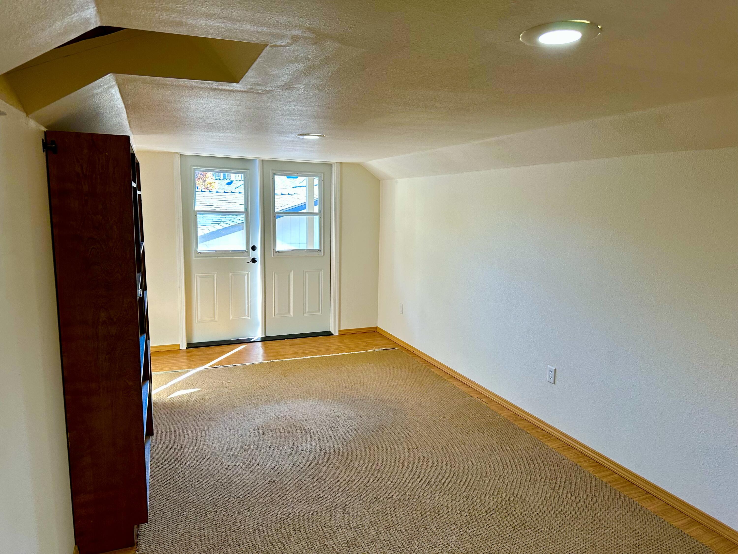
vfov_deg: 56.8
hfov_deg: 71.6
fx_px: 512
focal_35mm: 24
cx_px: 369
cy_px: 277
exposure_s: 1/120
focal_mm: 6.86
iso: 200
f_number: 1.78
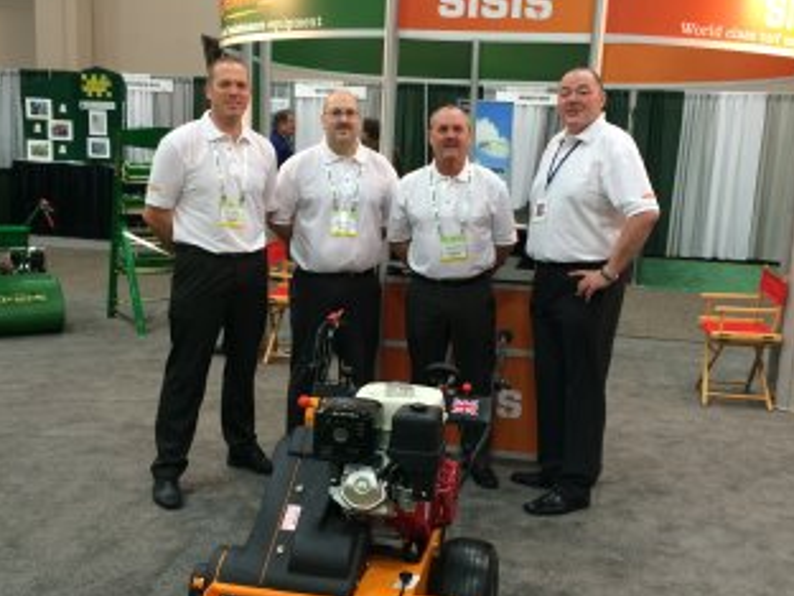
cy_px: 332
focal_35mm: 39
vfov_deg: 36.8
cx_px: 405
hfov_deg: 47.9
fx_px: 895
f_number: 2.2
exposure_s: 1/30
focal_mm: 4.15
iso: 100
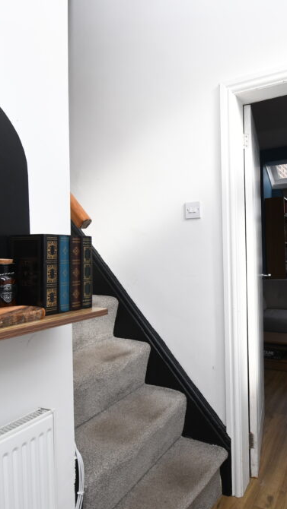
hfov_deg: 47.2
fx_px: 325
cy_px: 253
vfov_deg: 76.3
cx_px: 180
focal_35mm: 24
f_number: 7.1
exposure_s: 1/200
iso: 560
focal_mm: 10
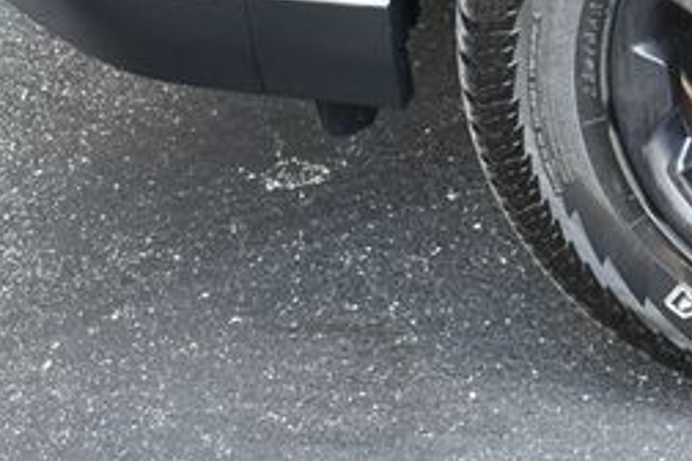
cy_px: 5
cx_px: 876
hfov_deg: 16.0
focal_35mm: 122
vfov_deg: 11.1
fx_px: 2345
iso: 800
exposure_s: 1/125
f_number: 4
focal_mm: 24
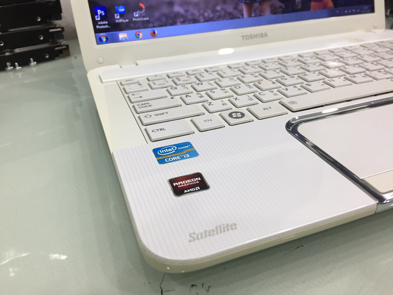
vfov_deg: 48.2
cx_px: 196
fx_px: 329
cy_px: 148
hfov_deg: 61.7
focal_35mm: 29
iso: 64
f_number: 2.2
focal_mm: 4.15
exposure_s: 1/33
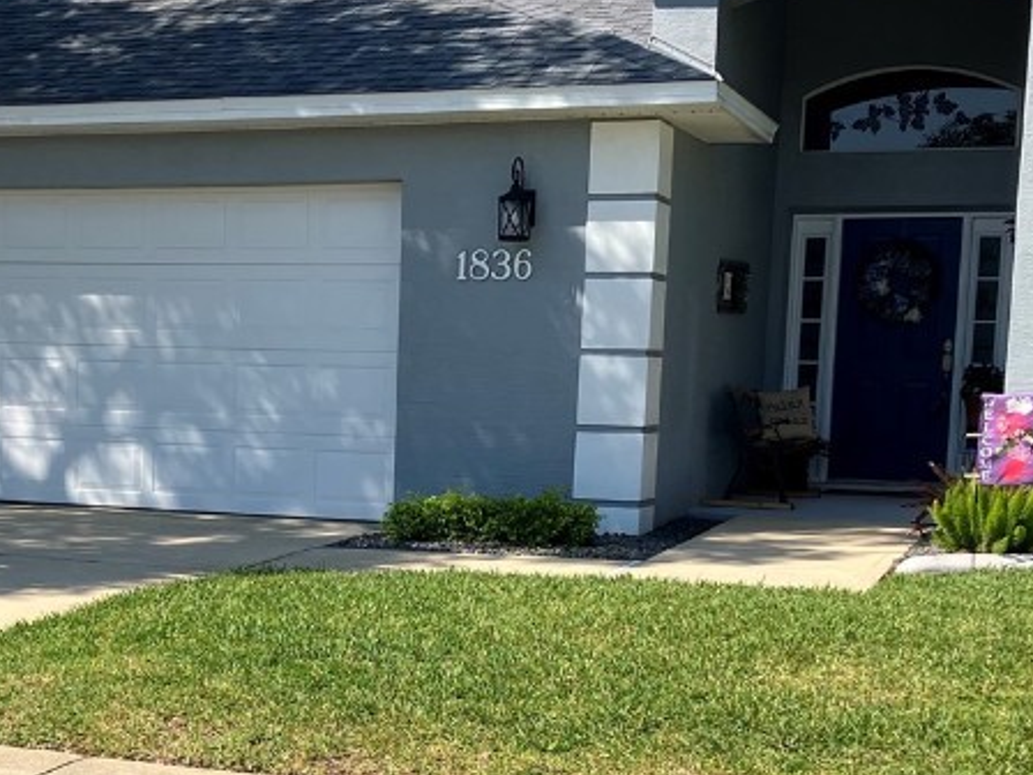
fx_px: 1910
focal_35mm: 64
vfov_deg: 22.6
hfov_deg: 30.0
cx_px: 341
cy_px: 632
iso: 32
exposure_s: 1/1946
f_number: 1.8
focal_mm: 3.99
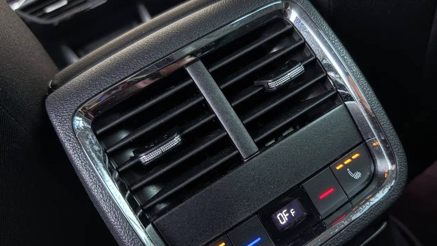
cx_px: 231
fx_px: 348
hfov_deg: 64.3
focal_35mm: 30
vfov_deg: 38.8
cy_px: 143
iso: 1250
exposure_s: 1/50
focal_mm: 6.76
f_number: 1.78
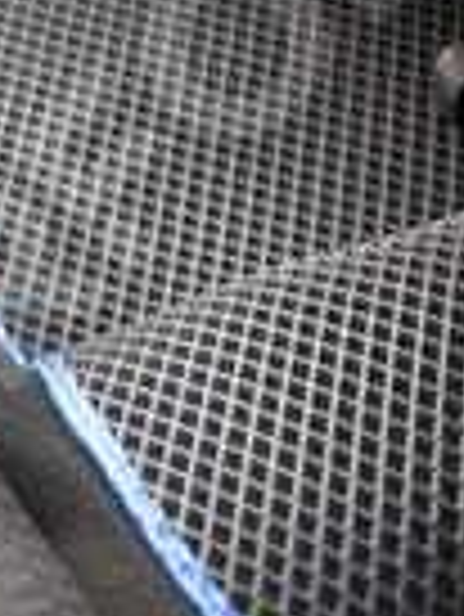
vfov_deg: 13.0
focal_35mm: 151
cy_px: 474
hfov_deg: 9.2
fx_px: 2695
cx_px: 942
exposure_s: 1/30
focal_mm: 18
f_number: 3.5
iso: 1600
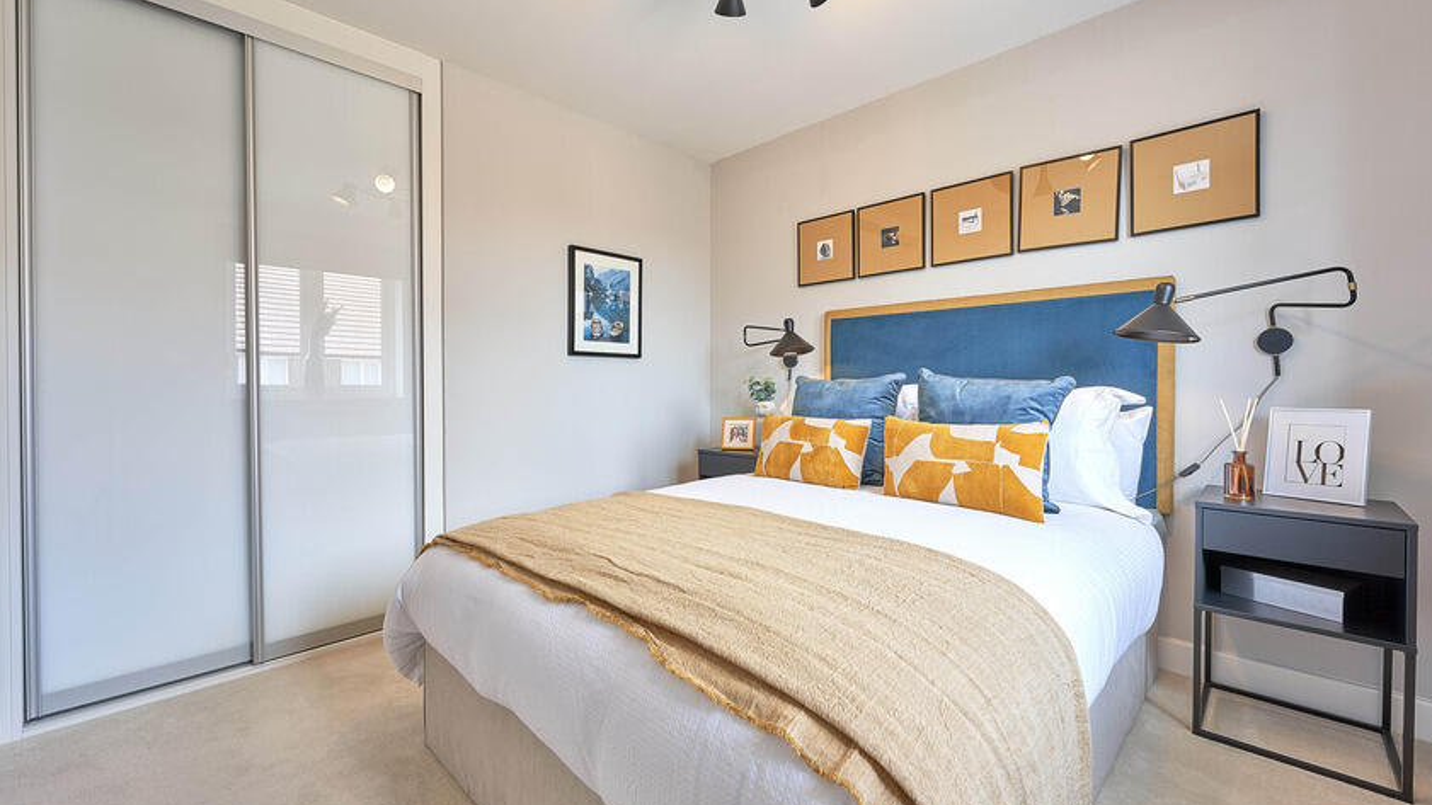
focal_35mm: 15
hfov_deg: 103.0
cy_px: 391
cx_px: 719
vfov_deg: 70.5
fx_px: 570
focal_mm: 14
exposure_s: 1/2
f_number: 10
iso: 100
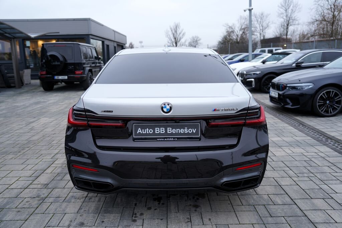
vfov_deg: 43.6
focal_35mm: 30
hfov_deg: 61.9
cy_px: 114
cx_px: 171
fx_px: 285
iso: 125
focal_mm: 30
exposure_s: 1/30
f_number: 2.8
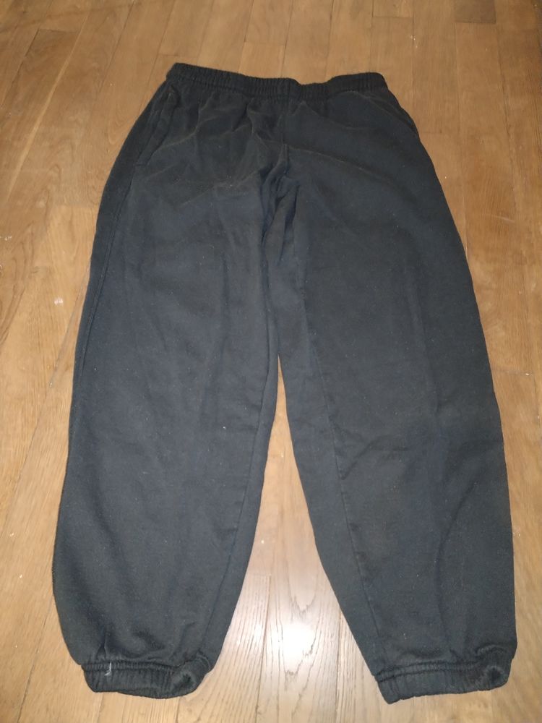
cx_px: 271
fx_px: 543
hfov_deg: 53.1
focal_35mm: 26
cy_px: 362
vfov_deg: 67.3
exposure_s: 1/16.7
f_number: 1.8
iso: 1590
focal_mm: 4.75
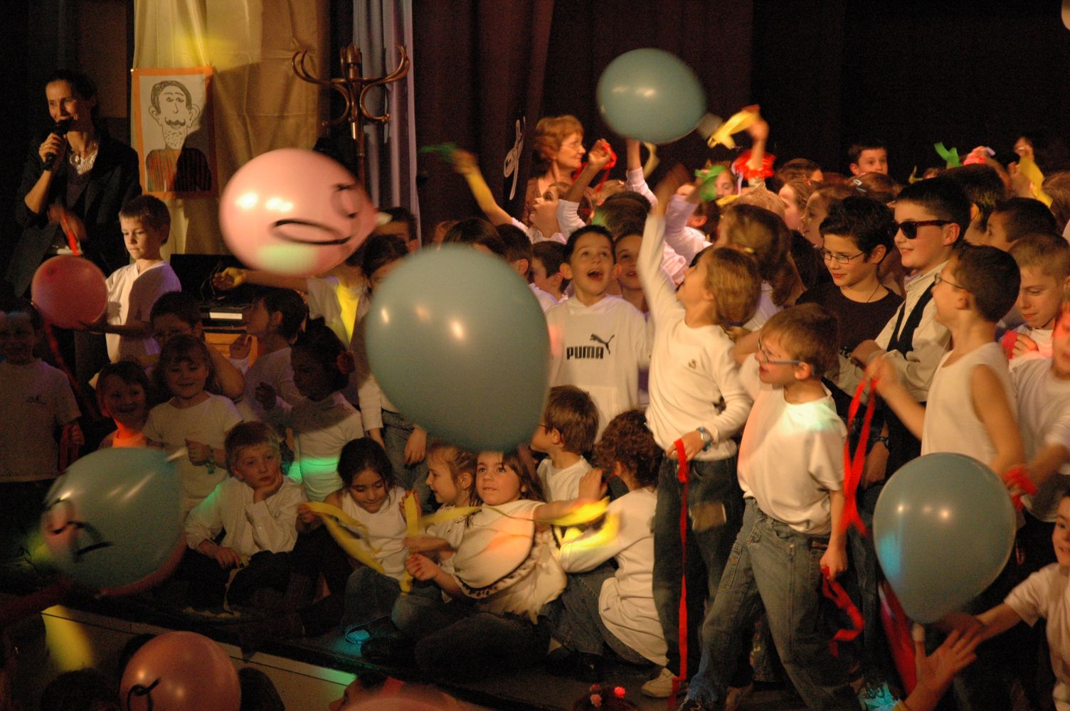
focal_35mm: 78
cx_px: 535
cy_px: 356
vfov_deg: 17.5
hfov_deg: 26.0
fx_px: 2316
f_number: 4.5
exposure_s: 1/40
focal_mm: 52
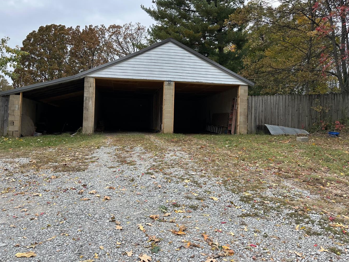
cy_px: 119
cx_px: 160
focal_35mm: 27
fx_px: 272
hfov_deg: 65.2
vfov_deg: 51.3
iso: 80
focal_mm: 6.86
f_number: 1.78
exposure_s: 1/816
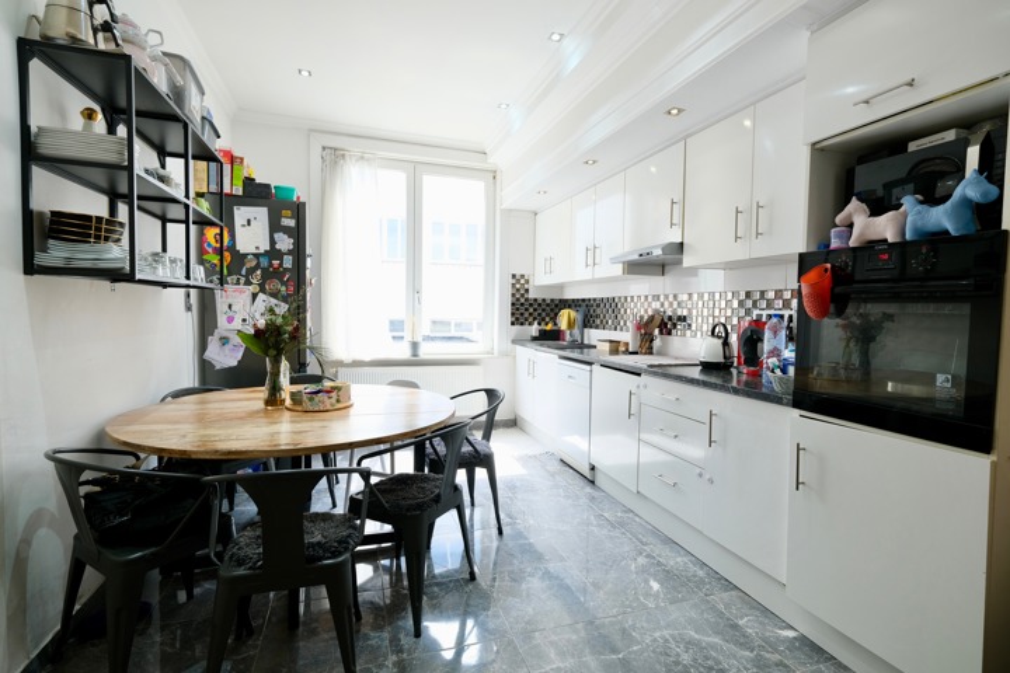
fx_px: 449
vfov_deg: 73.7
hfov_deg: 96.7
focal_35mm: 16
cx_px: 505
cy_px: 336
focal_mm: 10.5
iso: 320
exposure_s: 1/50
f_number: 4
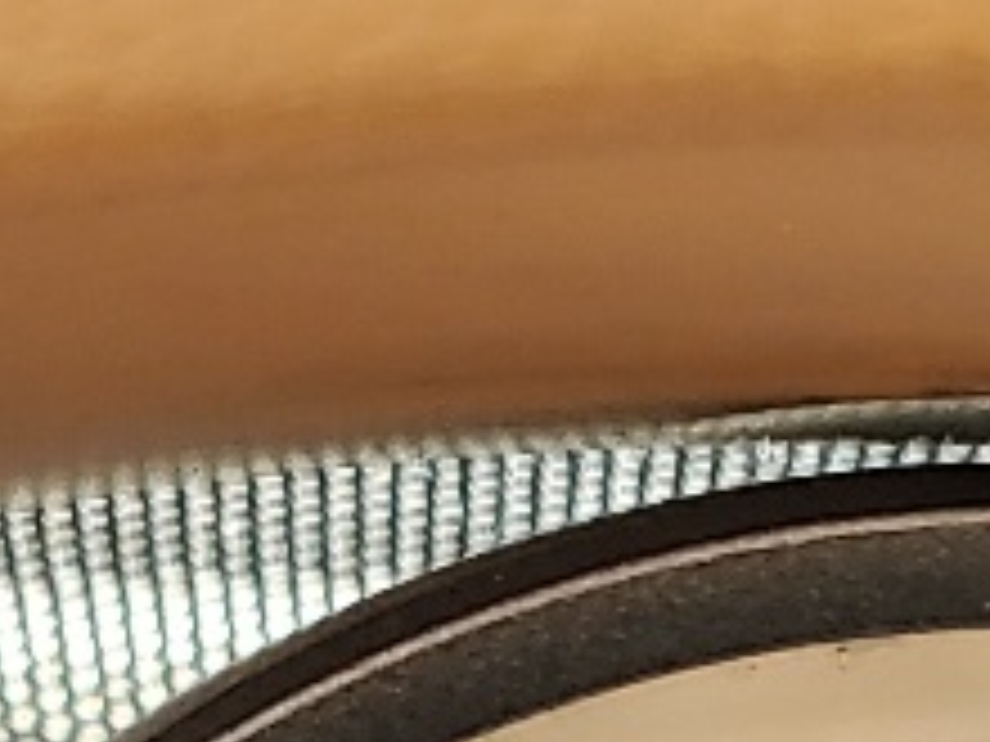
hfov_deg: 10.5
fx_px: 5405
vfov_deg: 7.1
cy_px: 2159
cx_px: 639
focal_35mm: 189
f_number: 1.5
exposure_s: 1/233
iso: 50
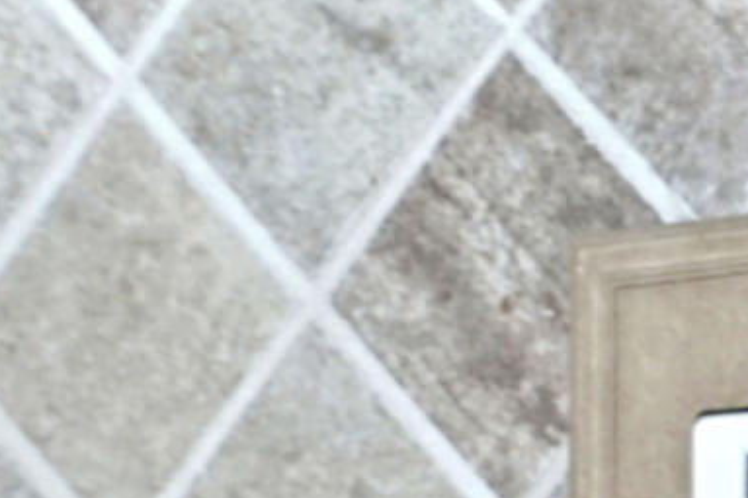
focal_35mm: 274
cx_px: 2230
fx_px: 5690
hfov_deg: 6.8
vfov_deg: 4.9
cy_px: 1274
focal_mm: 35
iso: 250
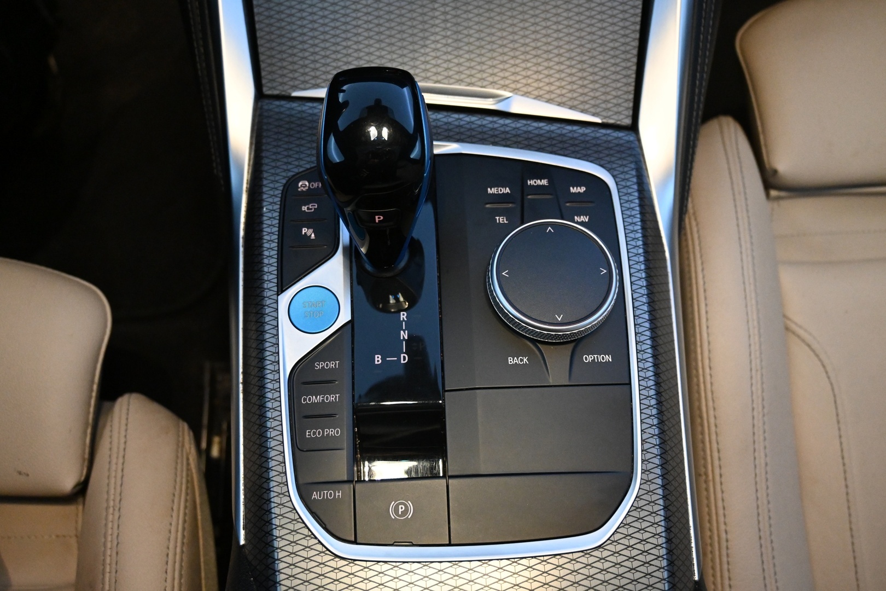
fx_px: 738
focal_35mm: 30
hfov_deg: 61.9
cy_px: 296
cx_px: 443
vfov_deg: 43.6
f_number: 3.8
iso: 4000
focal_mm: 20
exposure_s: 1/60
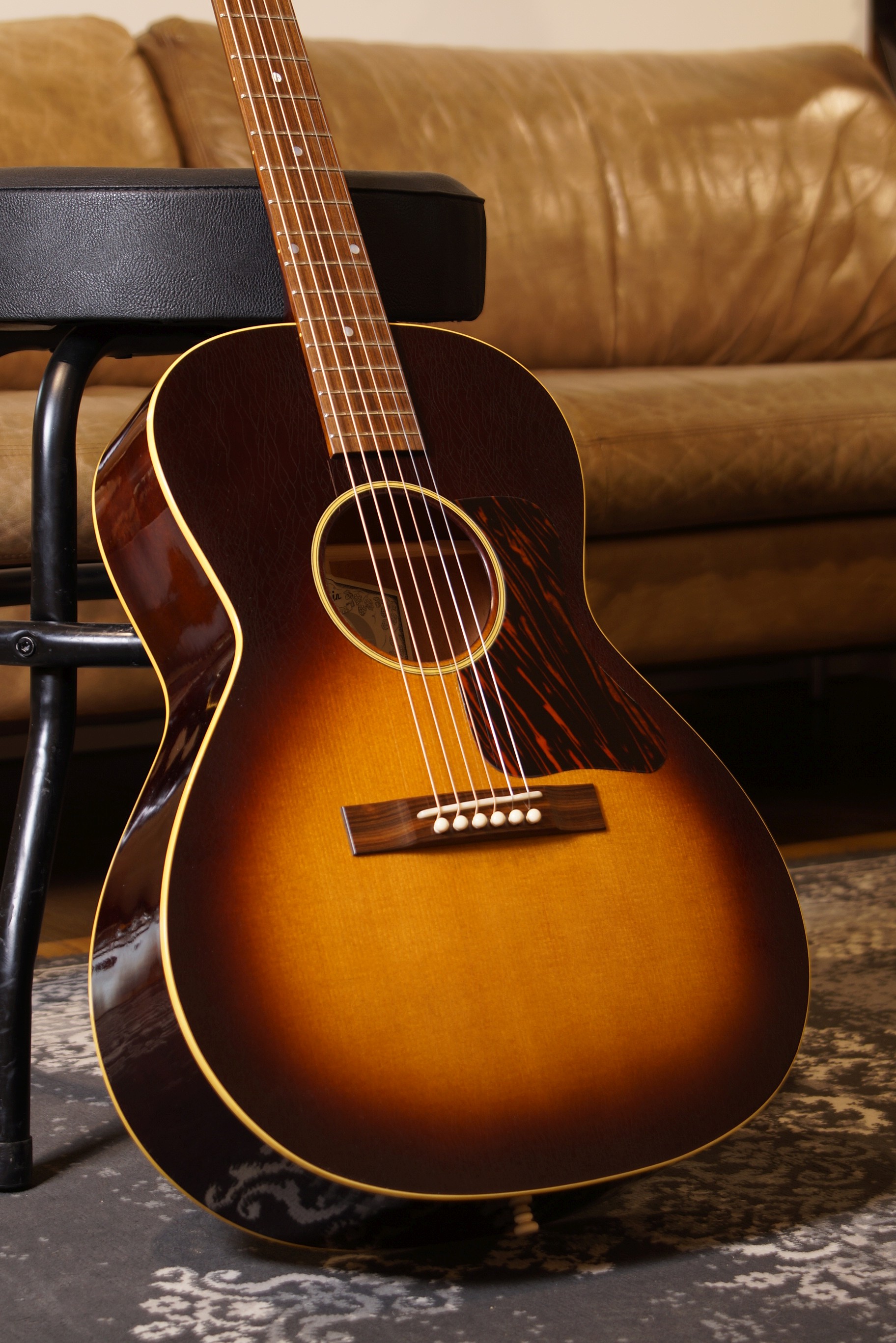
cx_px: 448
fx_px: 3080
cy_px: 672
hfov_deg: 16.6
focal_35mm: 82
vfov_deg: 24.6
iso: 100
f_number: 5
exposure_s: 1/13
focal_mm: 55
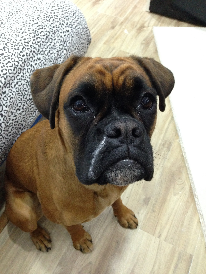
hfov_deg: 42.9
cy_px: 137
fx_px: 262
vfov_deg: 55.4
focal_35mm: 33
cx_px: 103
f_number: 2.4
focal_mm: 4.12
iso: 320
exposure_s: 1/20
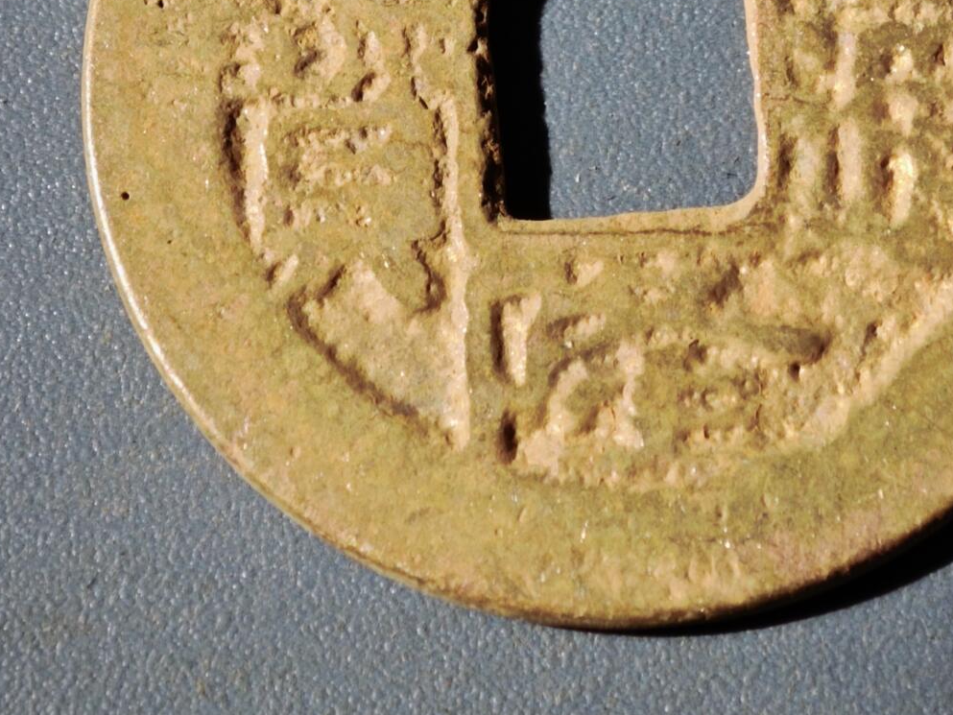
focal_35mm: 203
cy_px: 82
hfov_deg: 9.7
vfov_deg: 7.3
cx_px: 592
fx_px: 5589
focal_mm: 9
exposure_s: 1/100
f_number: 2
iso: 320
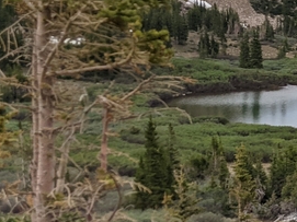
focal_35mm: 102
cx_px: 448
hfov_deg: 17.3
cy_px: 58
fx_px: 875
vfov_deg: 14.4
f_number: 1.8
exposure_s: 1/2347
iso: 59
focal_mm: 4.44
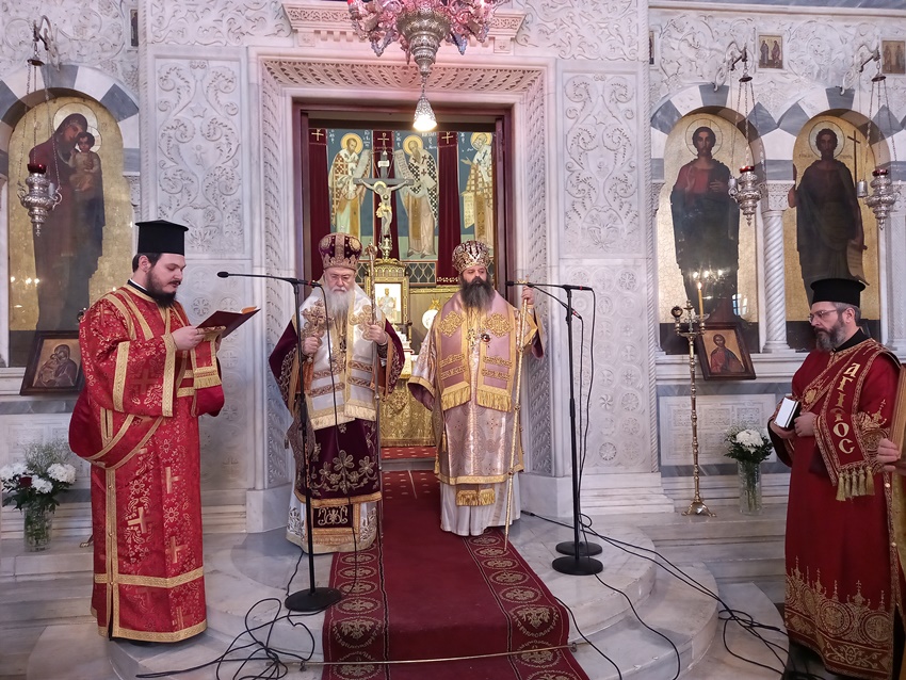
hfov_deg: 69.4
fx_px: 655
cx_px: 453
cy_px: 340
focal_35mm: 25
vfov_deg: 54.9
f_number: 2
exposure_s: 1/25
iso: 320
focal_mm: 4.6
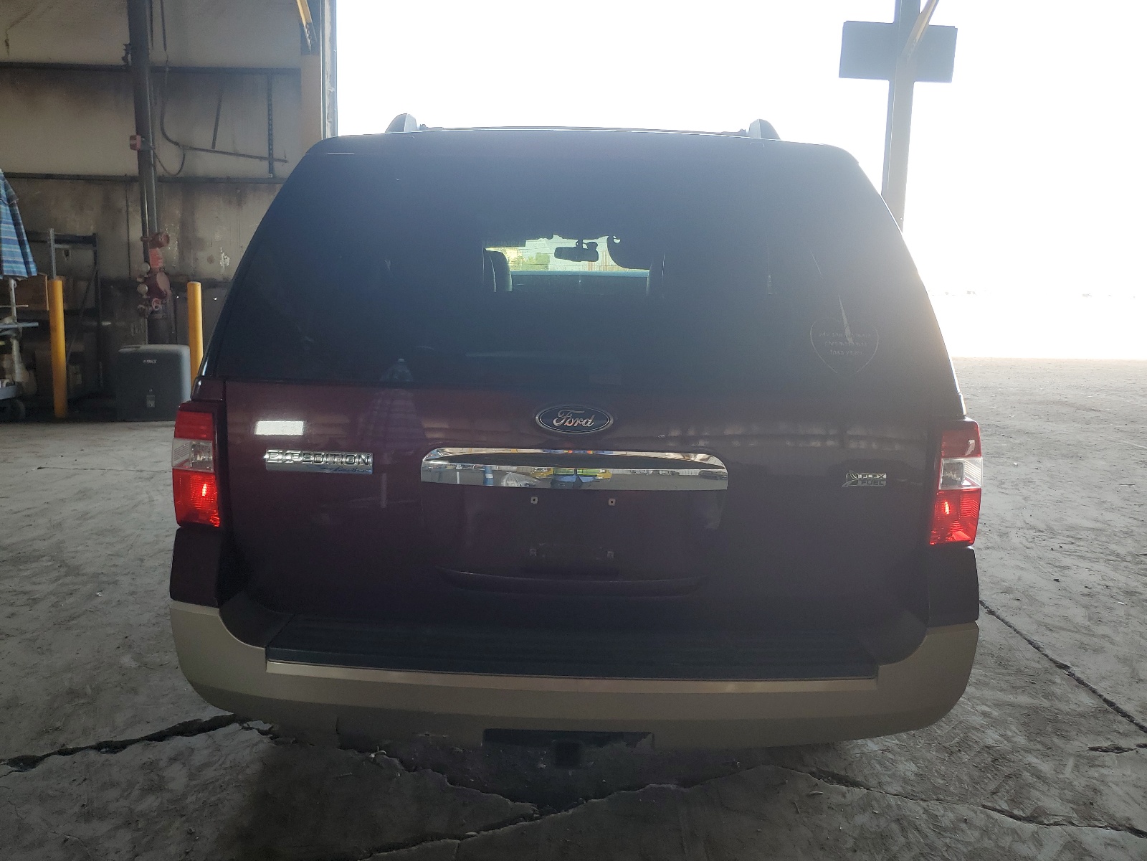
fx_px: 862
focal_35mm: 26
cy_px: 430
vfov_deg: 53.1
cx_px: 574
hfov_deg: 67.3
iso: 50
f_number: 1.5
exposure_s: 1/149
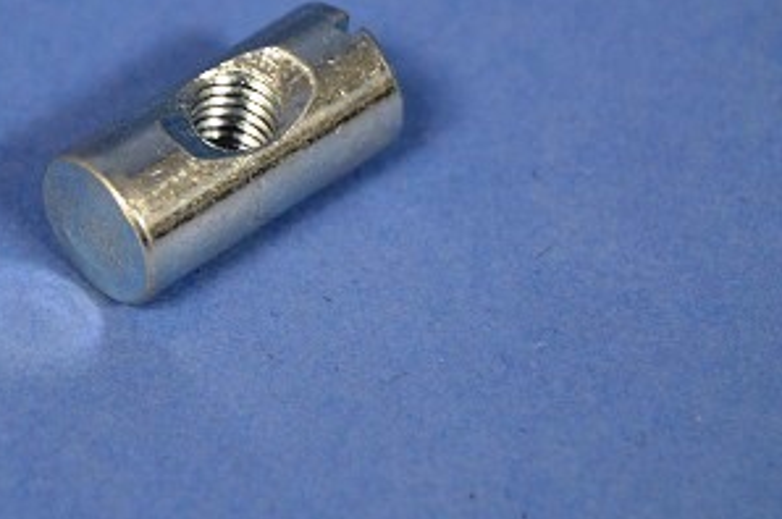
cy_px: 132
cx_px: 239
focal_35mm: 177
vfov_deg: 7.7
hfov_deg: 11.6
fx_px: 3842
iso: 640
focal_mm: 55
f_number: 5.6
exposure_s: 1/60
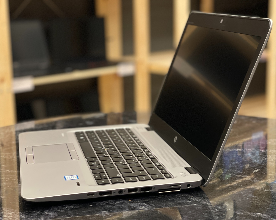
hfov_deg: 28.3
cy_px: 110
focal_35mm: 67
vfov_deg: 22.8
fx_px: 547
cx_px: 145
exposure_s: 1/40
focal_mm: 7.5
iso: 200
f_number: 2.2
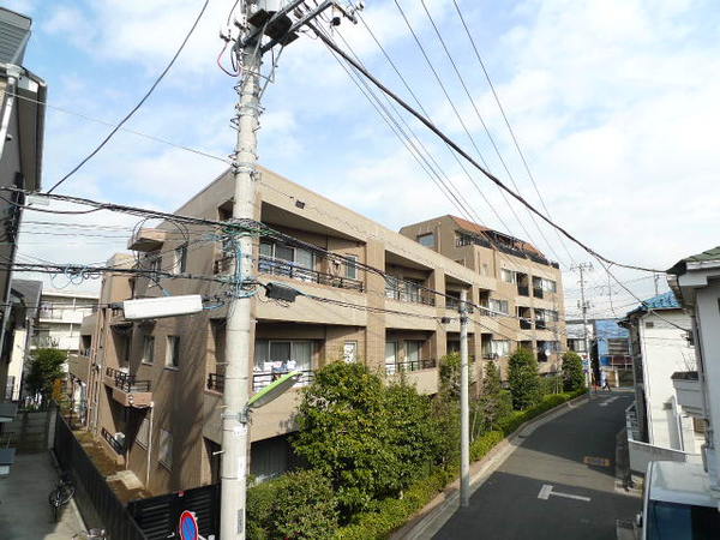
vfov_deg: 56.8
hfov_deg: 71.6
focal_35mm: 24
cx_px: 360
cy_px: 270
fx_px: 499
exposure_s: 1/500
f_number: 3.5
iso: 80
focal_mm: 5.1
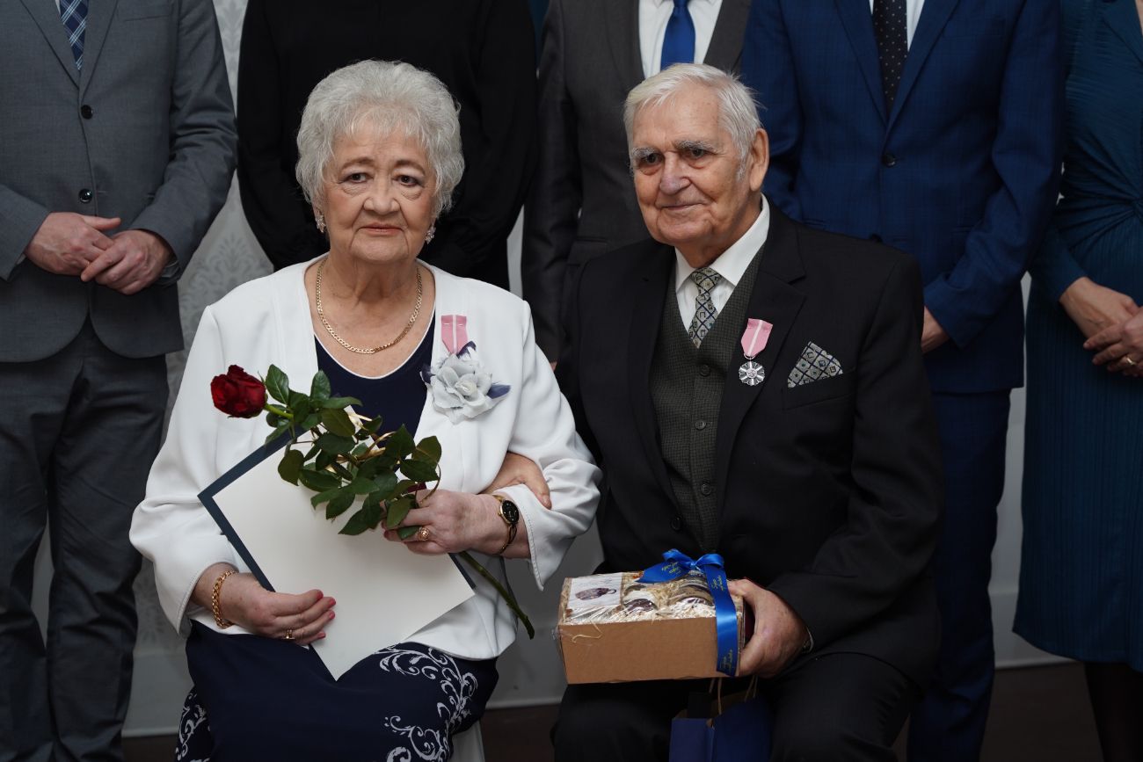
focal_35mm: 91
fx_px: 2889
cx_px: 572
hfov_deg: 22.4
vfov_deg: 15.0
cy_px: 381
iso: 500
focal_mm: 91
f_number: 5
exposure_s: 1/100
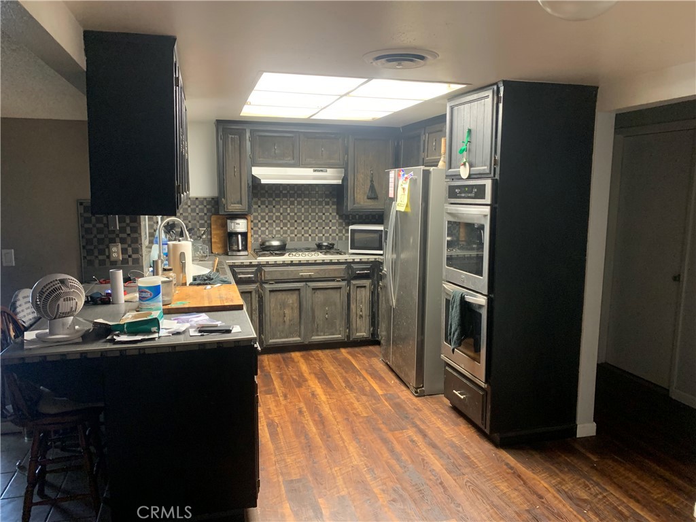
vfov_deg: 53.1
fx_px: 523
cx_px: 348
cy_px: 261
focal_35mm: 26
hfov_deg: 67.3
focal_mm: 4.25
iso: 250
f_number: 1.8
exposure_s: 1/40
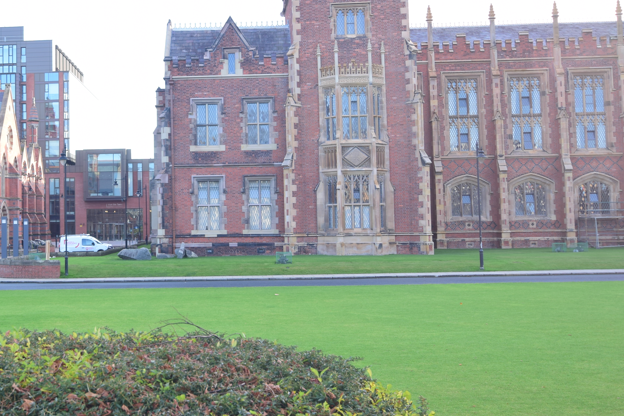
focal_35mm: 52
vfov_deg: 25.9
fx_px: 901
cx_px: 119
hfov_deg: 36.8
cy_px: 167
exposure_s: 1/100
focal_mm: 20
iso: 100
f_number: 4.5
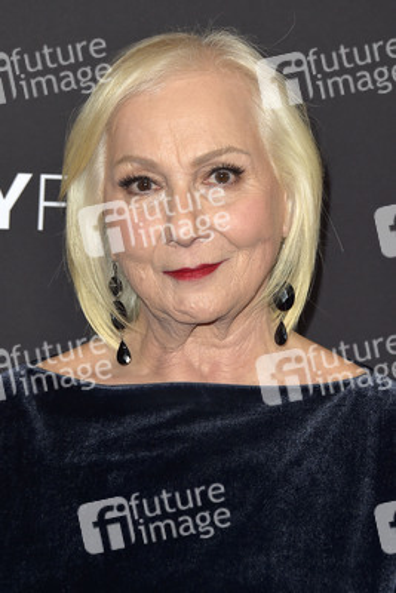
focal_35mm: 112
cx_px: 198
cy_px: 296
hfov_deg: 12.2
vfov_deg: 18.3
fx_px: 1846
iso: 400
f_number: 6.3
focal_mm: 112
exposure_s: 1/200
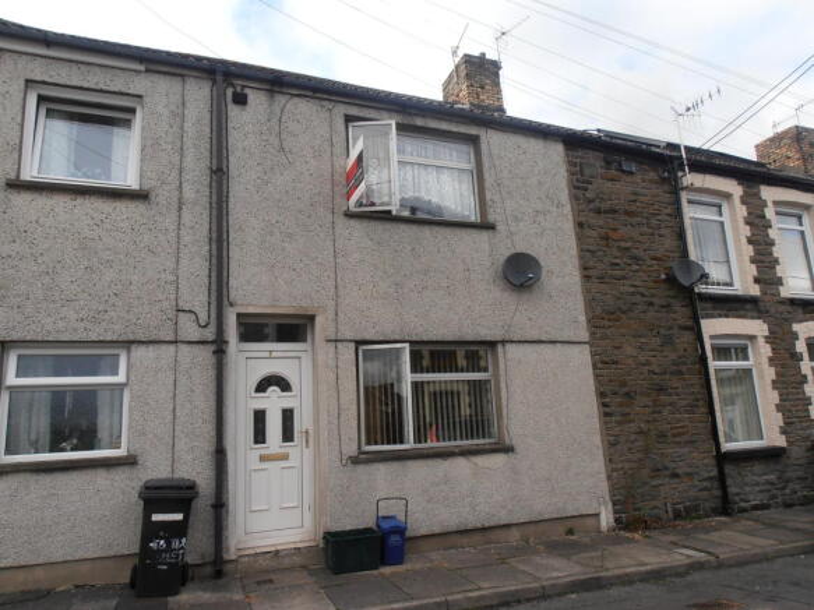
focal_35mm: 24
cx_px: 407
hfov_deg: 71.6
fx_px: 564
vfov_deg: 56.8
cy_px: 305
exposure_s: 1/80
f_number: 7.9
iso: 80
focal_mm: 4.2
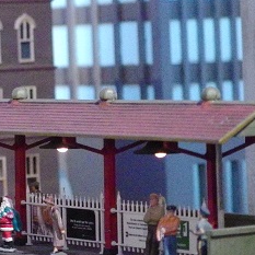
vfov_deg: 8.3
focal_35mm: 212
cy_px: 133
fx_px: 1767
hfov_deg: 8.2
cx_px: -7
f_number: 2.5
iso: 6400
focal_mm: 24
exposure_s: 1/40
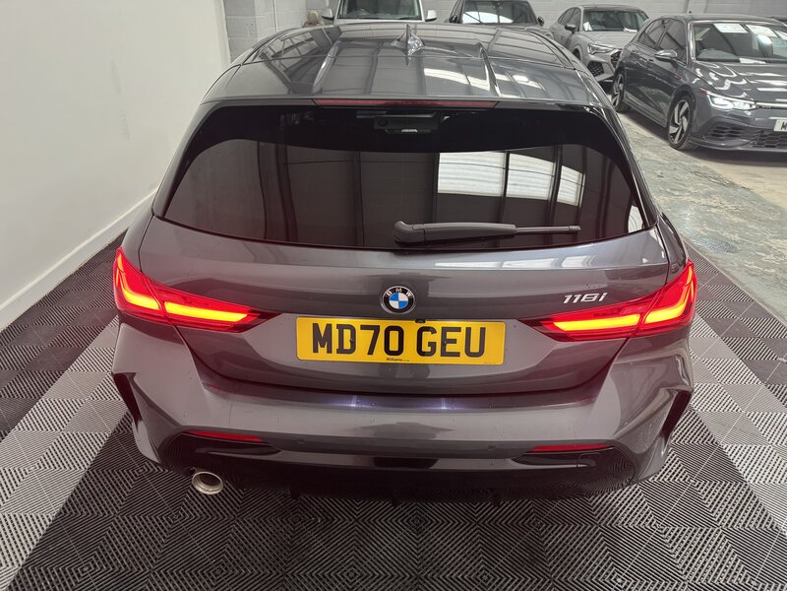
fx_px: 546
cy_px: 296
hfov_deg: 71.6
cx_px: 394
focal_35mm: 24
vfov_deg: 56.8
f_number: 1.78
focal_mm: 6.76
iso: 250
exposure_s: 1/50
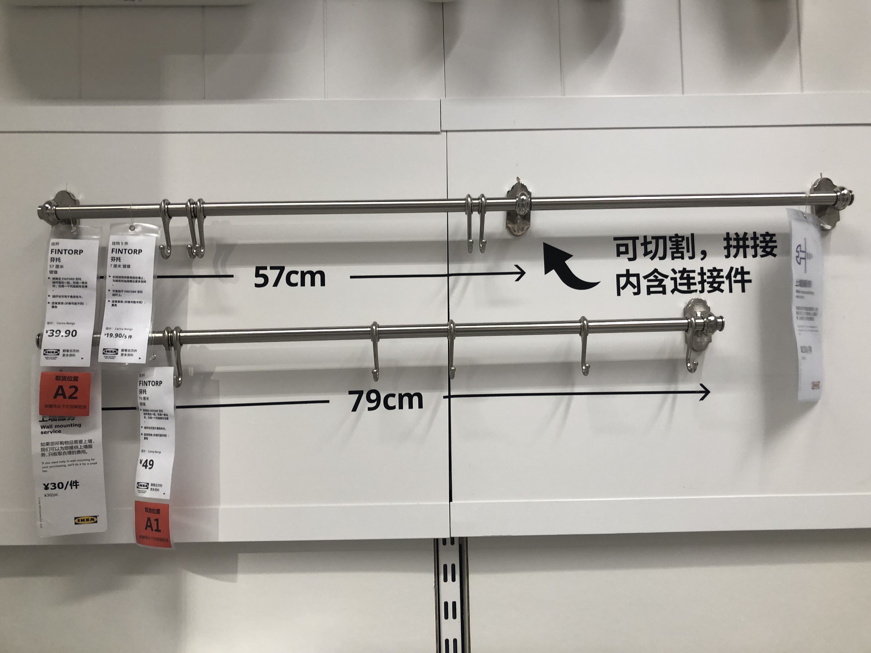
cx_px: 436
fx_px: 705
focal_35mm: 28
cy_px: 326
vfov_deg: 49.7
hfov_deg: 63.4
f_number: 1.8
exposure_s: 1/33
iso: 25
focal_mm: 4
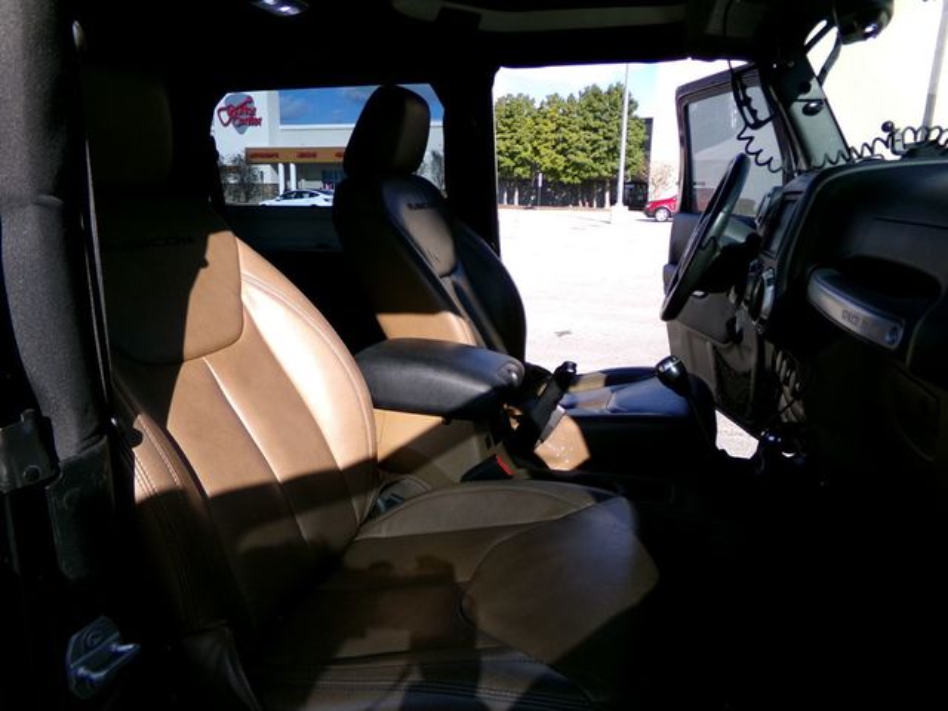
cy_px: 356
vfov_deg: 56.8
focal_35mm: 24
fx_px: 657
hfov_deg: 71.6
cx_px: 474
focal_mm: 4.3
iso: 100
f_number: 3.7
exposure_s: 1/400
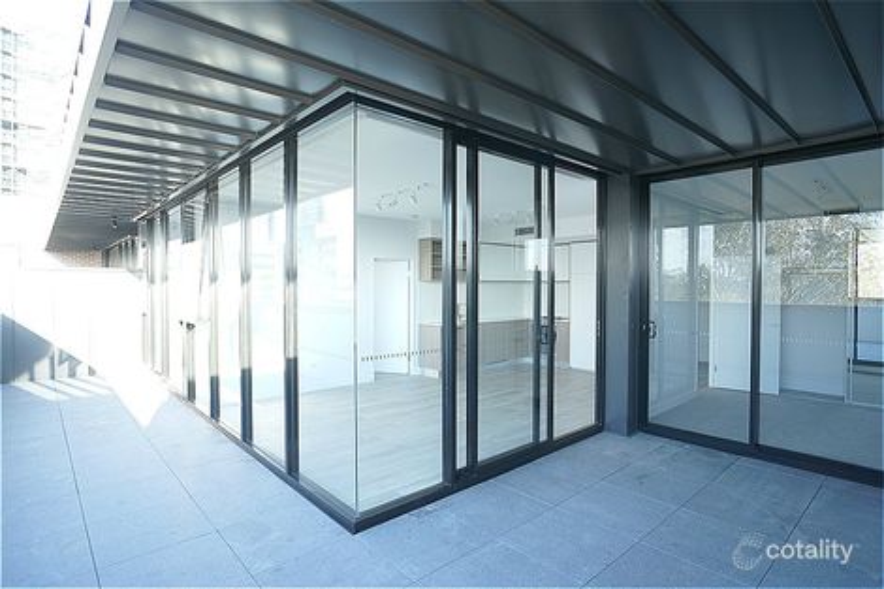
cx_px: 442
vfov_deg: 53.1
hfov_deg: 73.8
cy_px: 294
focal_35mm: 24
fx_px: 589
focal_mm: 16
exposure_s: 1/60
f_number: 4
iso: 320
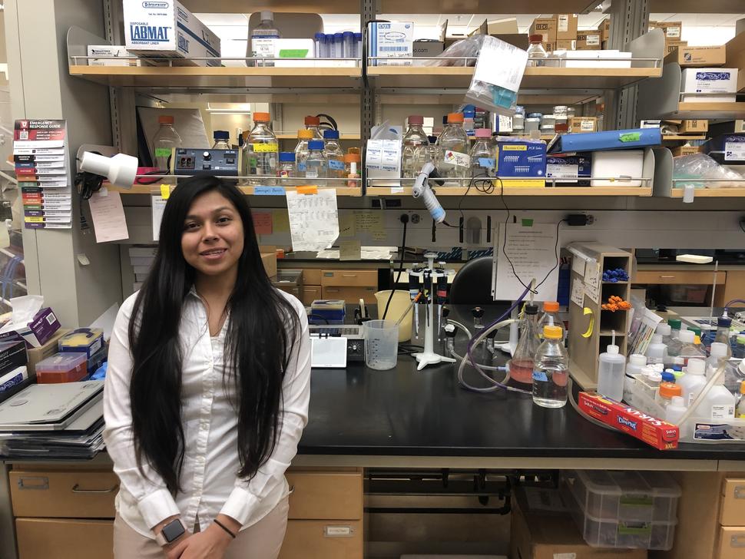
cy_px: 280
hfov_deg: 63.4
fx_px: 603
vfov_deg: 49.8
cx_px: 372
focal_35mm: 28
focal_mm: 4
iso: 32
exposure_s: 1/24
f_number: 1.8
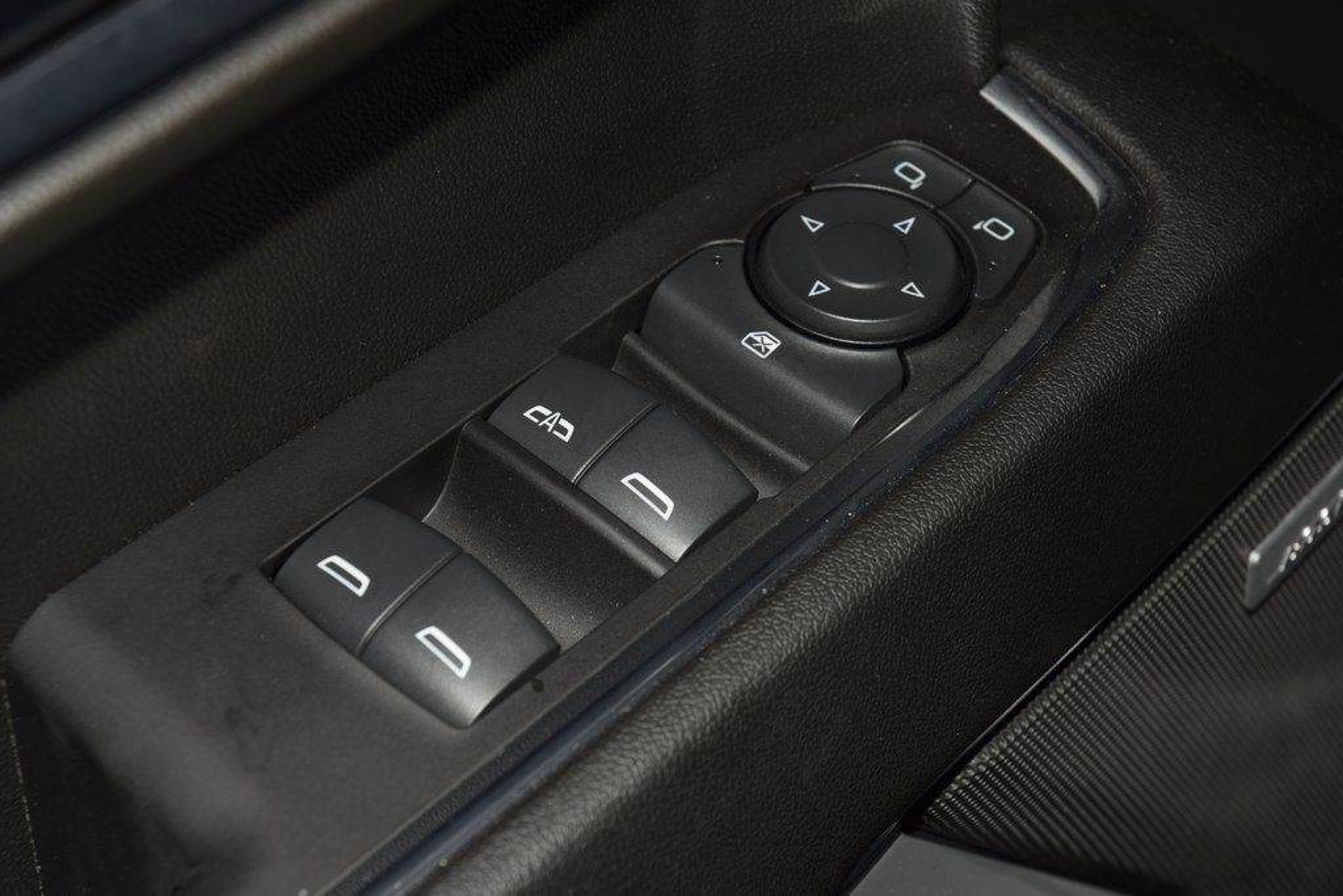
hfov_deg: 19.5
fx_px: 3917
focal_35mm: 105
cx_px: 672
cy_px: 448
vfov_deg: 13.0
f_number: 8
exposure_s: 1/125
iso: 100
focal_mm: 70
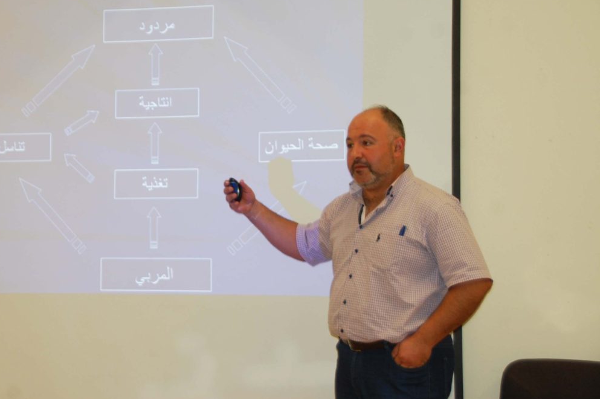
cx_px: 247
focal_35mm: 87
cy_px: 164
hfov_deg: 23.4
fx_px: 1449
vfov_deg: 15.7
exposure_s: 1/60
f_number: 4.8
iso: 400
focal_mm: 48
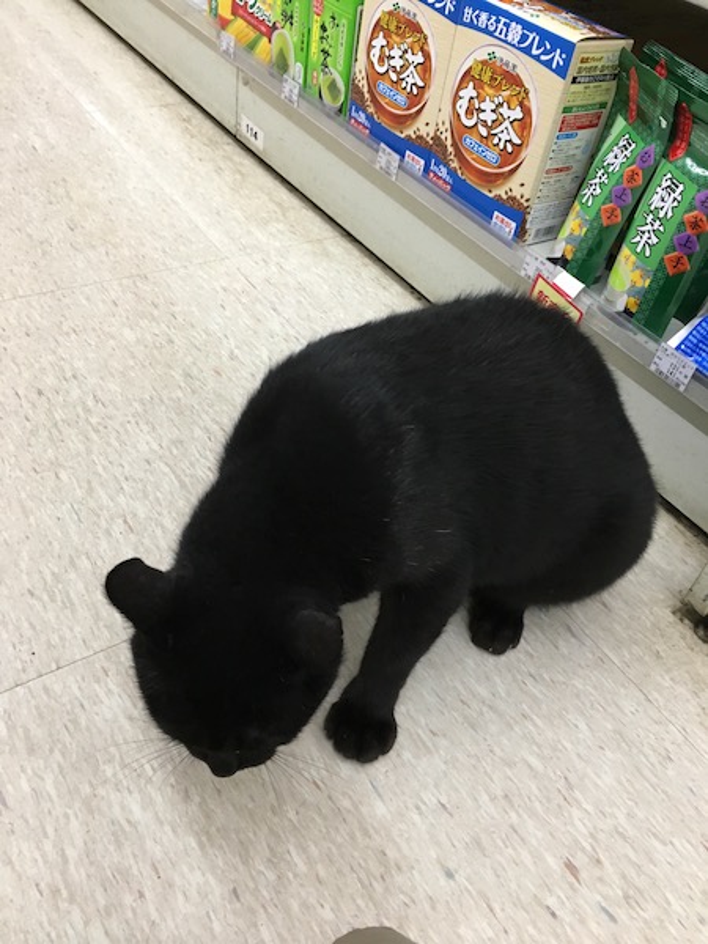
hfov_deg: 48.2
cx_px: 354
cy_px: 472
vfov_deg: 61.7
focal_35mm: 29
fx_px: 791
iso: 125
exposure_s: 1/30
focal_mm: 4.15
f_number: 2.2
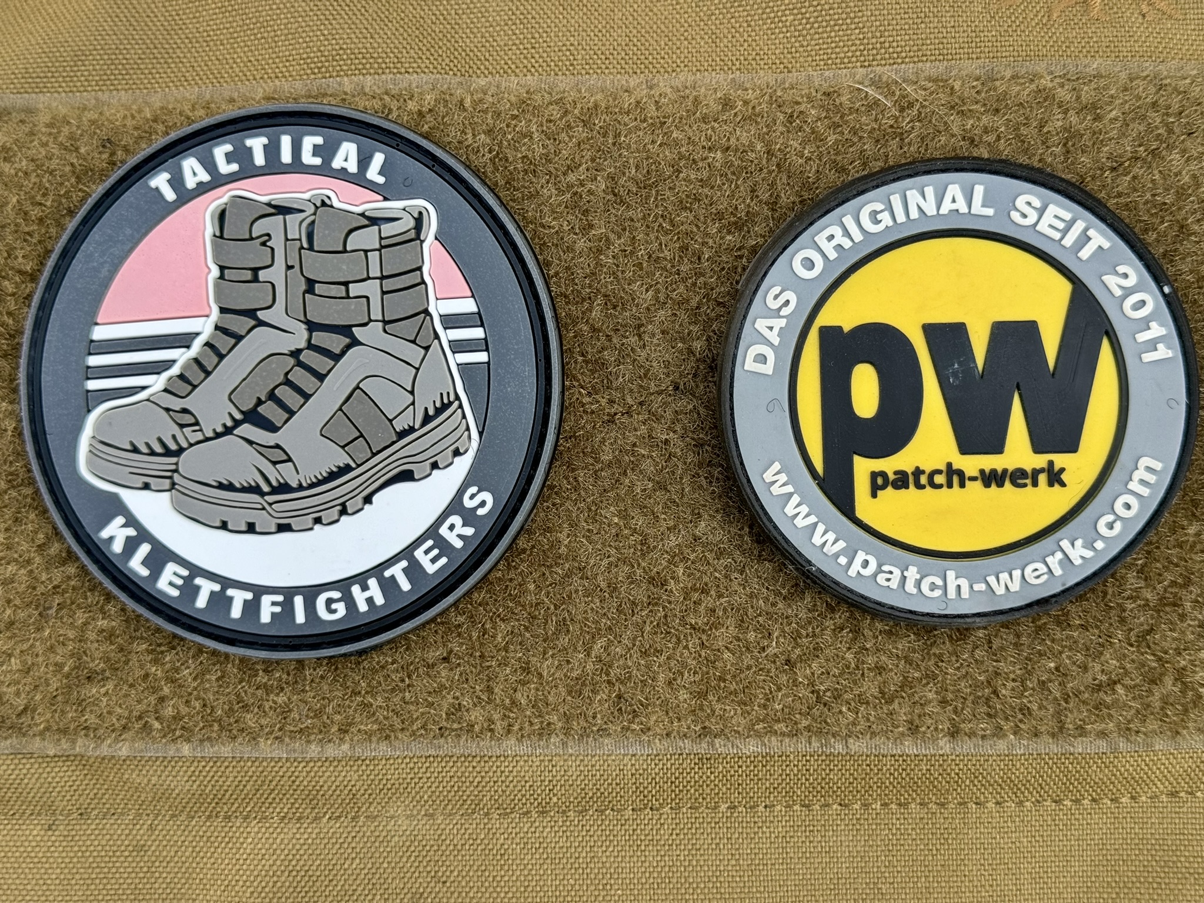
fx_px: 1670
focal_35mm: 48
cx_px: 602
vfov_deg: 30.3
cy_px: 452
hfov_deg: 39.7
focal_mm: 6.76
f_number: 1.78
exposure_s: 1/621
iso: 64
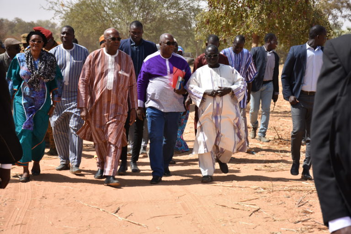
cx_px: 176
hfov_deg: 21.9
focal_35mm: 93
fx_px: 907
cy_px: 117
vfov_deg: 14.7
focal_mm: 62
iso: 160
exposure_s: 1/500
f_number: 8
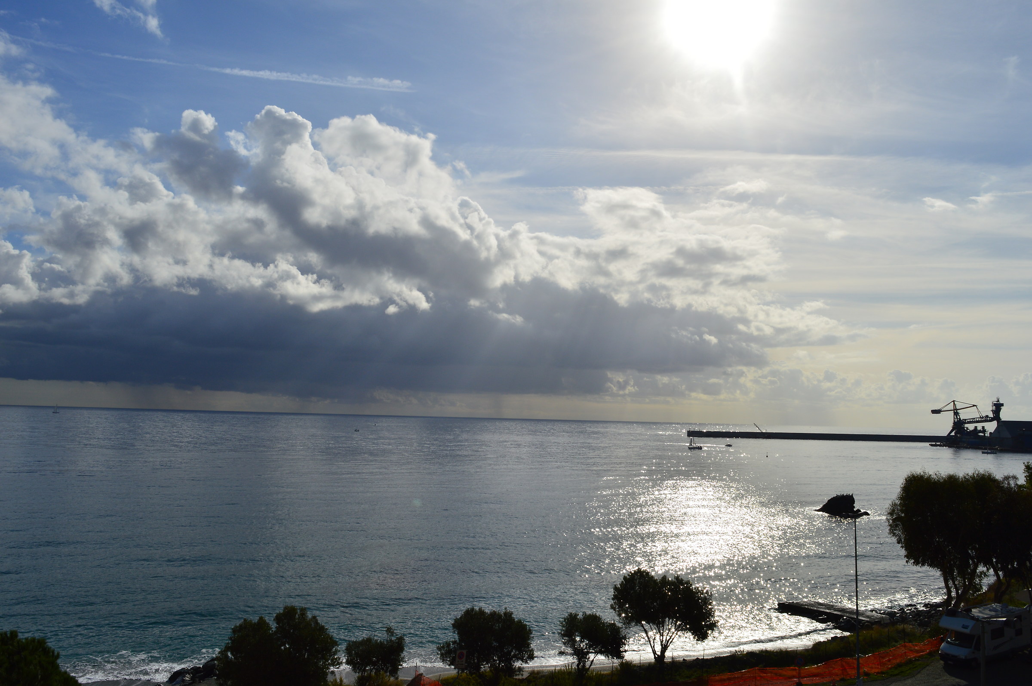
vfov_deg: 41.6
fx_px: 902
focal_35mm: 32
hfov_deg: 59.5
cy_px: 343
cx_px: 516
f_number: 13
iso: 100
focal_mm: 21
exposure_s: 1/800
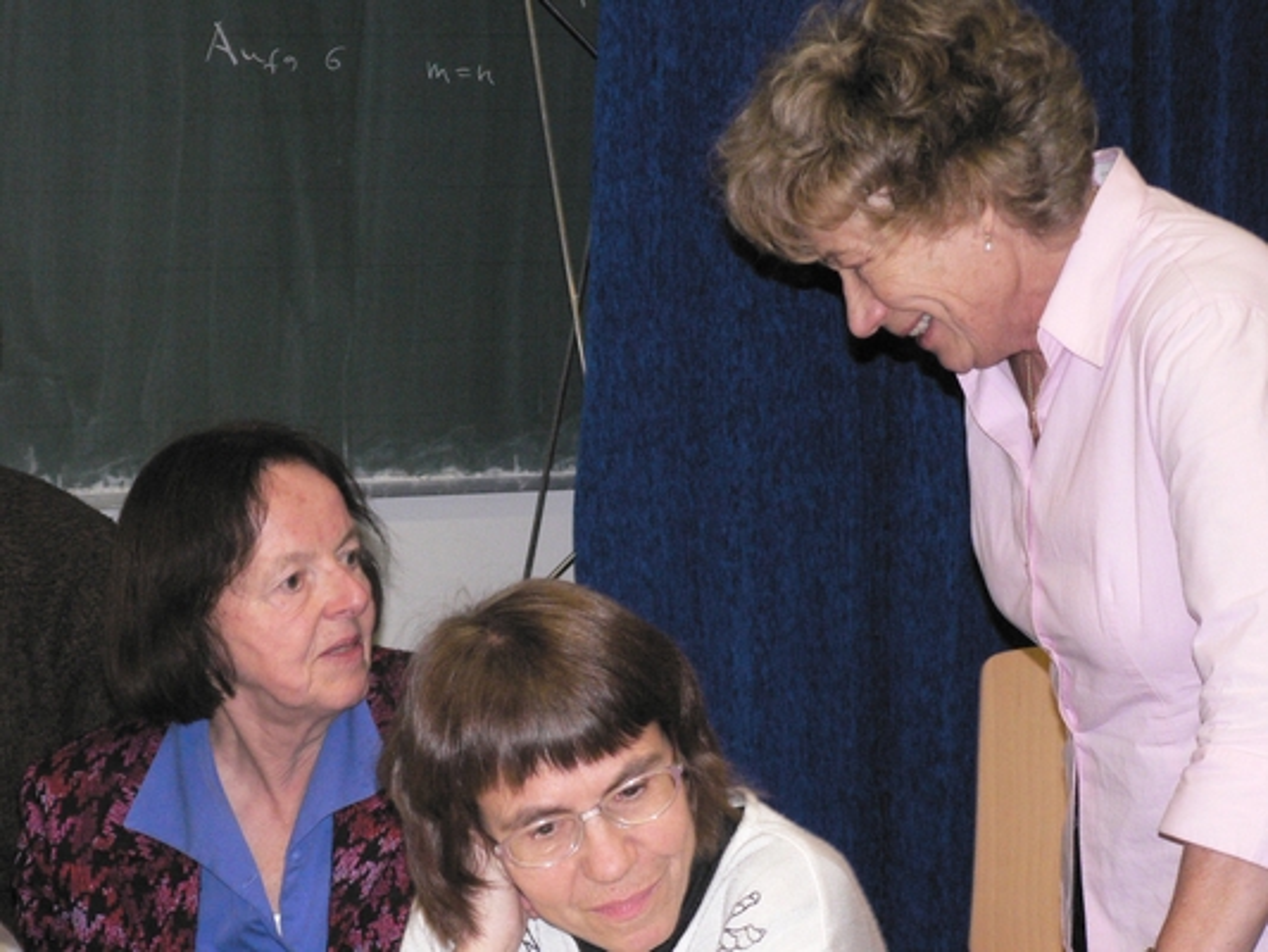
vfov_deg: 12.0
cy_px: 476
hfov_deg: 15.9
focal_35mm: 124
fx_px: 4543
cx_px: 634
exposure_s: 1/60
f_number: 3.2
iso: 400
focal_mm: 20.7
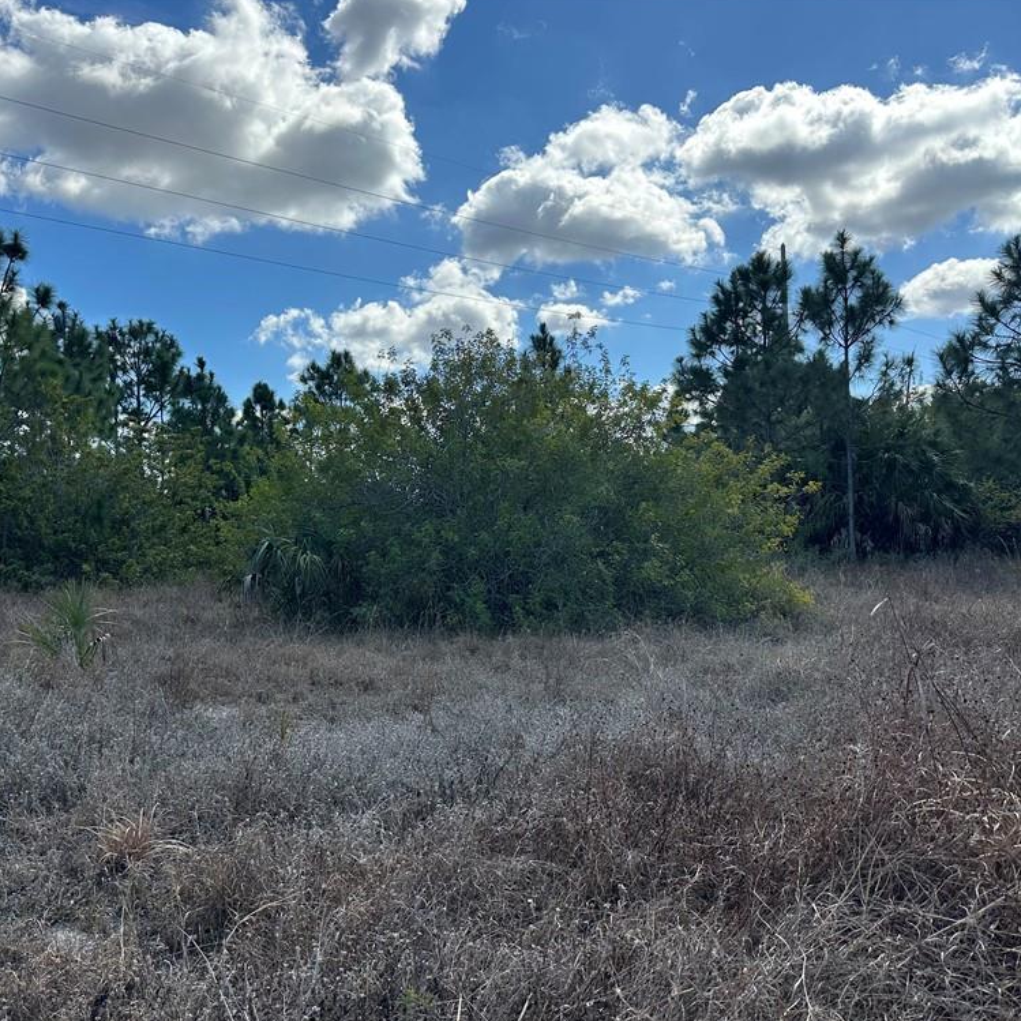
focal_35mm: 29
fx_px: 968
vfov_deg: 55.6
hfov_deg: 55.5
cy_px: 515
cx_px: 455
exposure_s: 1/4545
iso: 80
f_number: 1.78
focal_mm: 6.86
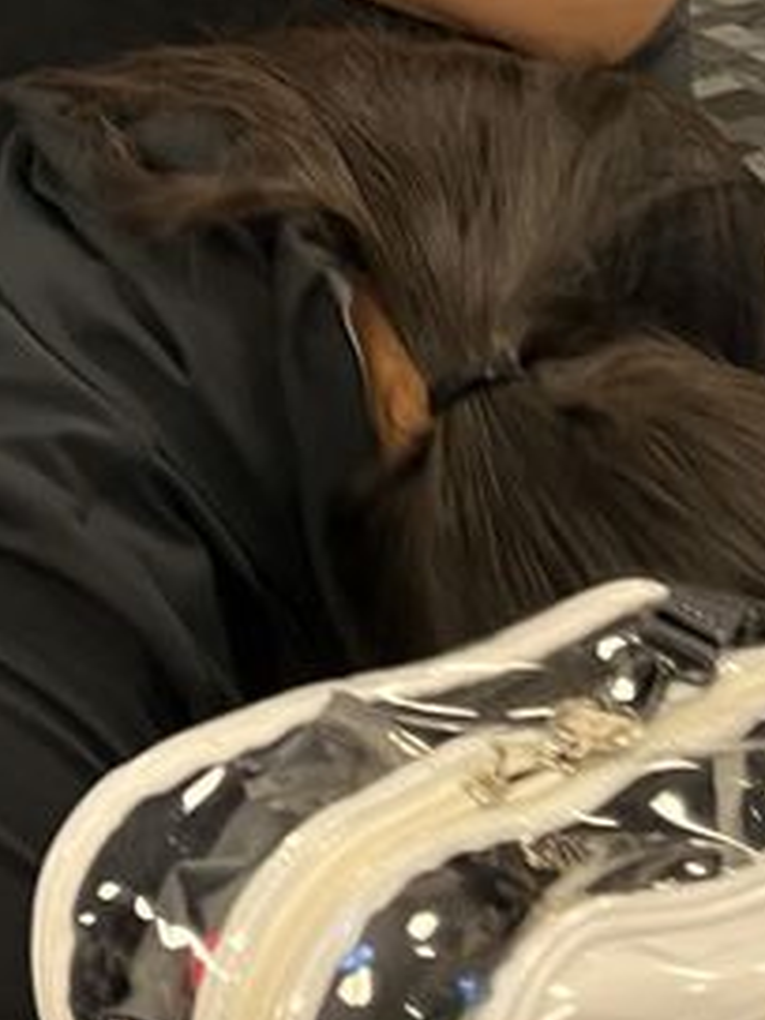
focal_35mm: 98
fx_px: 2888
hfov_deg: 14.5
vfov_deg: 18.5
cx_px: -225
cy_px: -334
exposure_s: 1/42
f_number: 1.6
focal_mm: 5.1
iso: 100
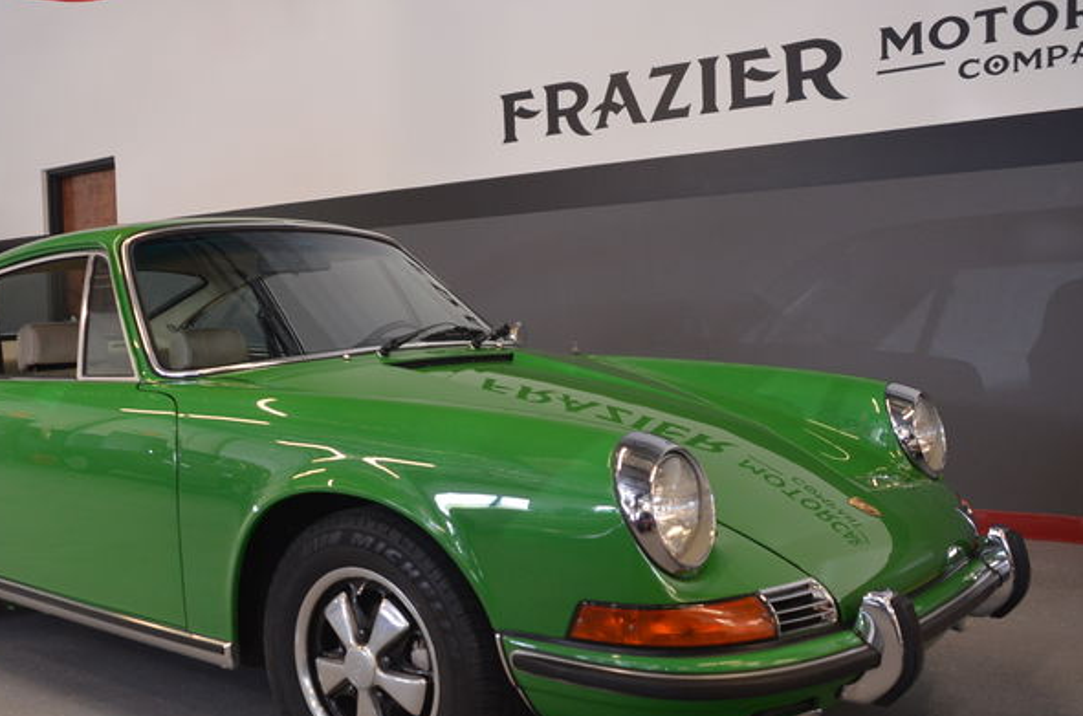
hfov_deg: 49.2
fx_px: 1170
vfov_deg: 34.0
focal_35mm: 39
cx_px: 416
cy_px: 403
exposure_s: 1/30
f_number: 3.5
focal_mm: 20
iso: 1000
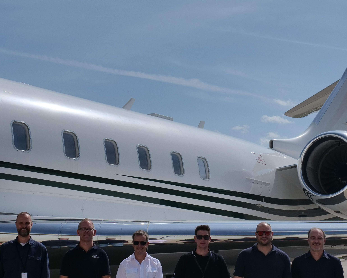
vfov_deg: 23.0
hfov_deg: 28.7
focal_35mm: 66
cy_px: 187
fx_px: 678
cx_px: 169
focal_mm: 29
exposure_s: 1/8000
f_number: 7.1
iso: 800
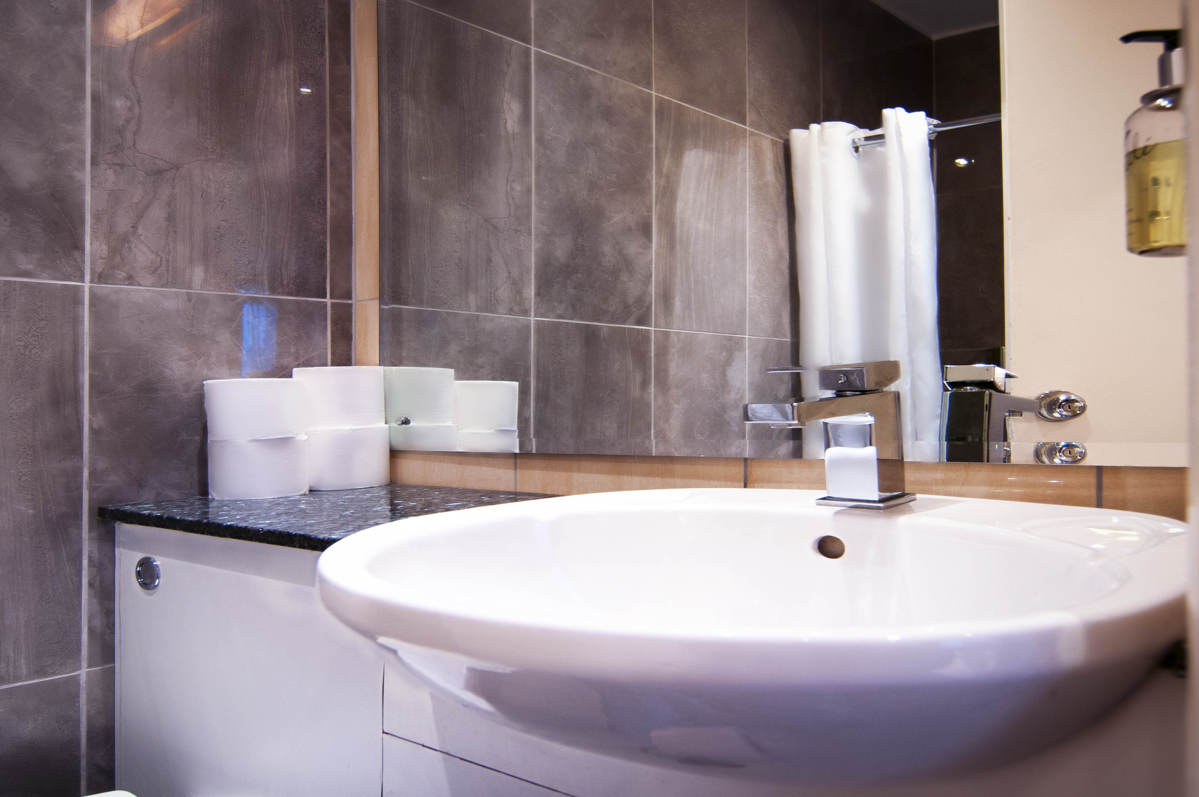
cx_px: 600
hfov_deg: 81.3
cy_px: 398
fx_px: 699
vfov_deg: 59.4
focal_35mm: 21
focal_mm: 14
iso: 400
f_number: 4
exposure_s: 1/15
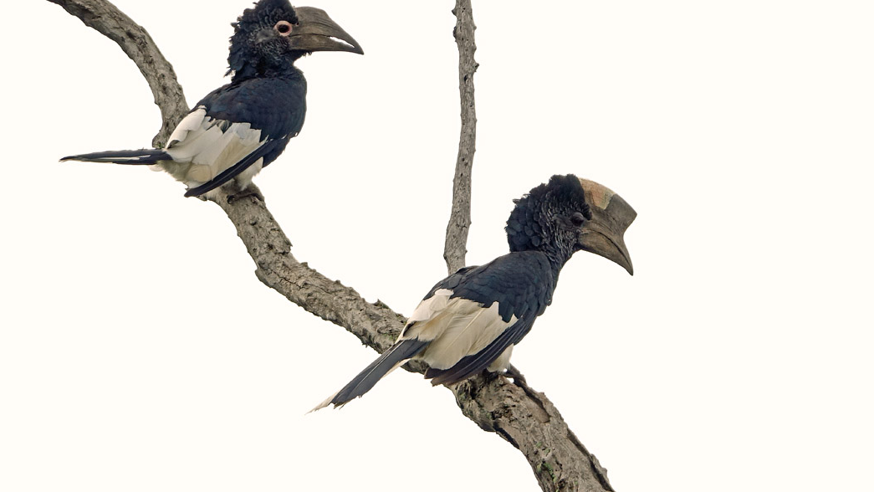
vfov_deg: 1.6
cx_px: 426
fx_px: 17846
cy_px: 142
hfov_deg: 2.8
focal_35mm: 770
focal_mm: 220
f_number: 4
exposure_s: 1/250
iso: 100
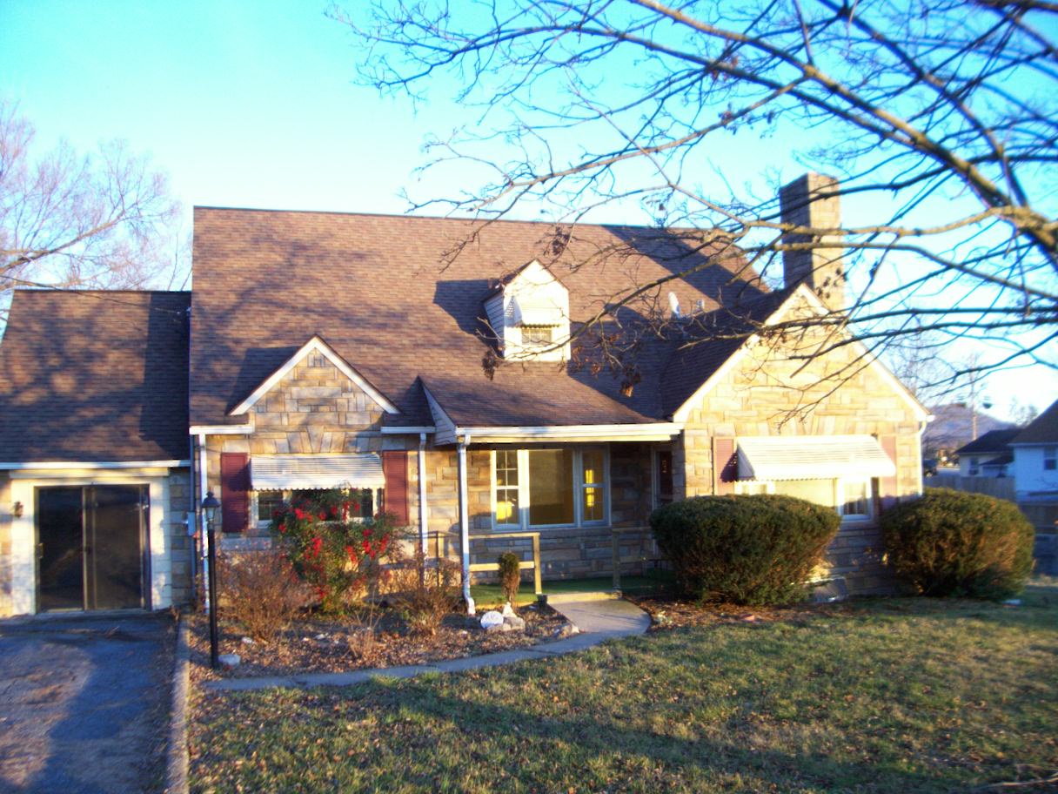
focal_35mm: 34
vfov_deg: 41.8
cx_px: 529
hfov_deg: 54.0
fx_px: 1039
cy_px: 397
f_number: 2.7
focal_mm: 5.6
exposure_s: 1/78.3
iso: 80
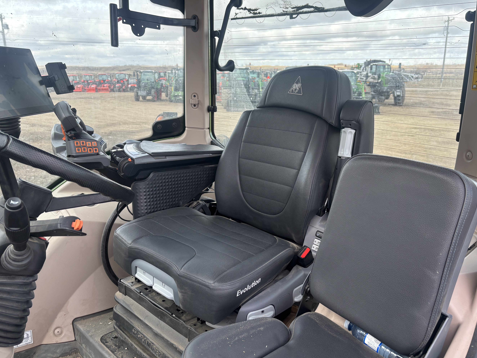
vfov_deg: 49.7
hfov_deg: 63.4
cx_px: 251
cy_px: 184
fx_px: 386
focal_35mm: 28
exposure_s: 1/426
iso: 50
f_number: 1.6
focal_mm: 5.96
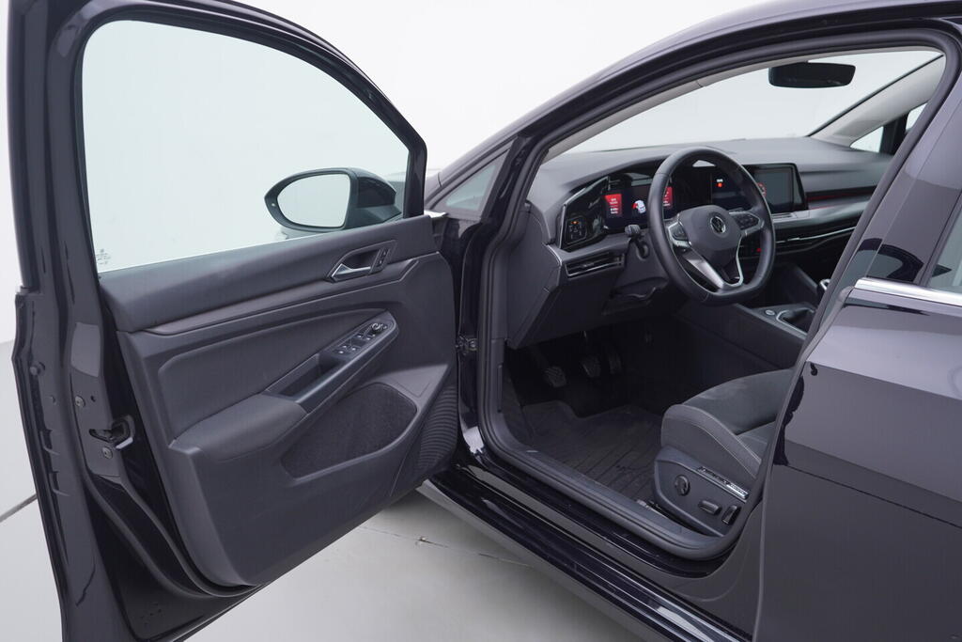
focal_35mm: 36
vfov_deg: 36.9
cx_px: 481
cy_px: 321
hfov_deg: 53.1
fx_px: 962
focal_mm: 24
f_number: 3.2
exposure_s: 1/50
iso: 125
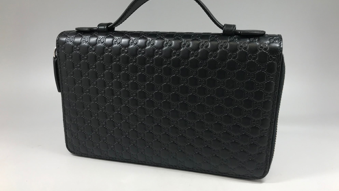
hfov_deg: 62.6
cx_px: 172
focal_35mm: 31
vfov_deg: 37.7
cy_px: 106
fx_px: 279
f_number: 1.8
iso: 32
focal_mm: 3.99
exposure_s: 1/120
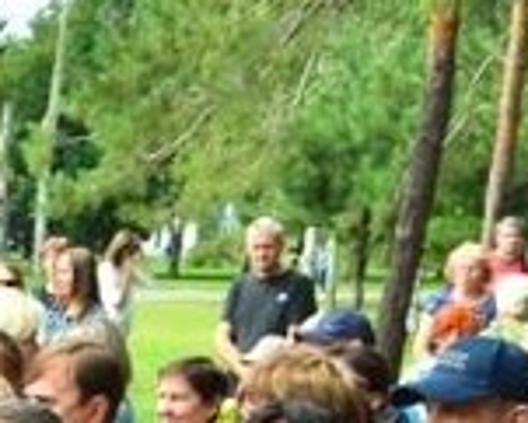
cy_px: 710
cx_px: -336
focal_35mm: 164
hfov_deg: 11.2
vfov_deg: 9.1
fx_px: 2564
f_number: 5.6
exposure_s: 1/100
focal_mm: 18
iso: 100
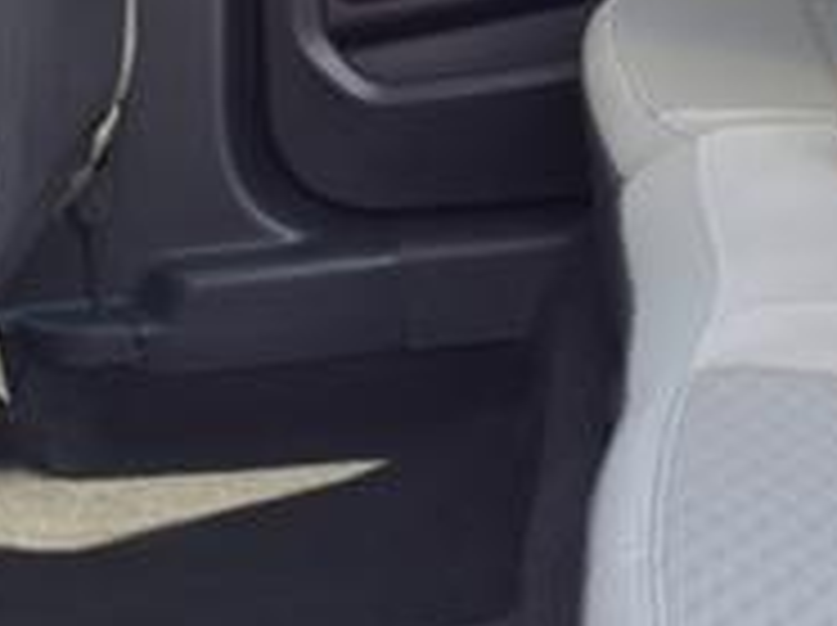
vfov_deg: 15.5
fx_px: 2246
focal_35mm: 93
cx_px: 976
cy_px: -9
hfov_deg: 19.9
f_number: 1.9
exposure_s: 1/60.2
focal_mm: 3.58
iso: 40
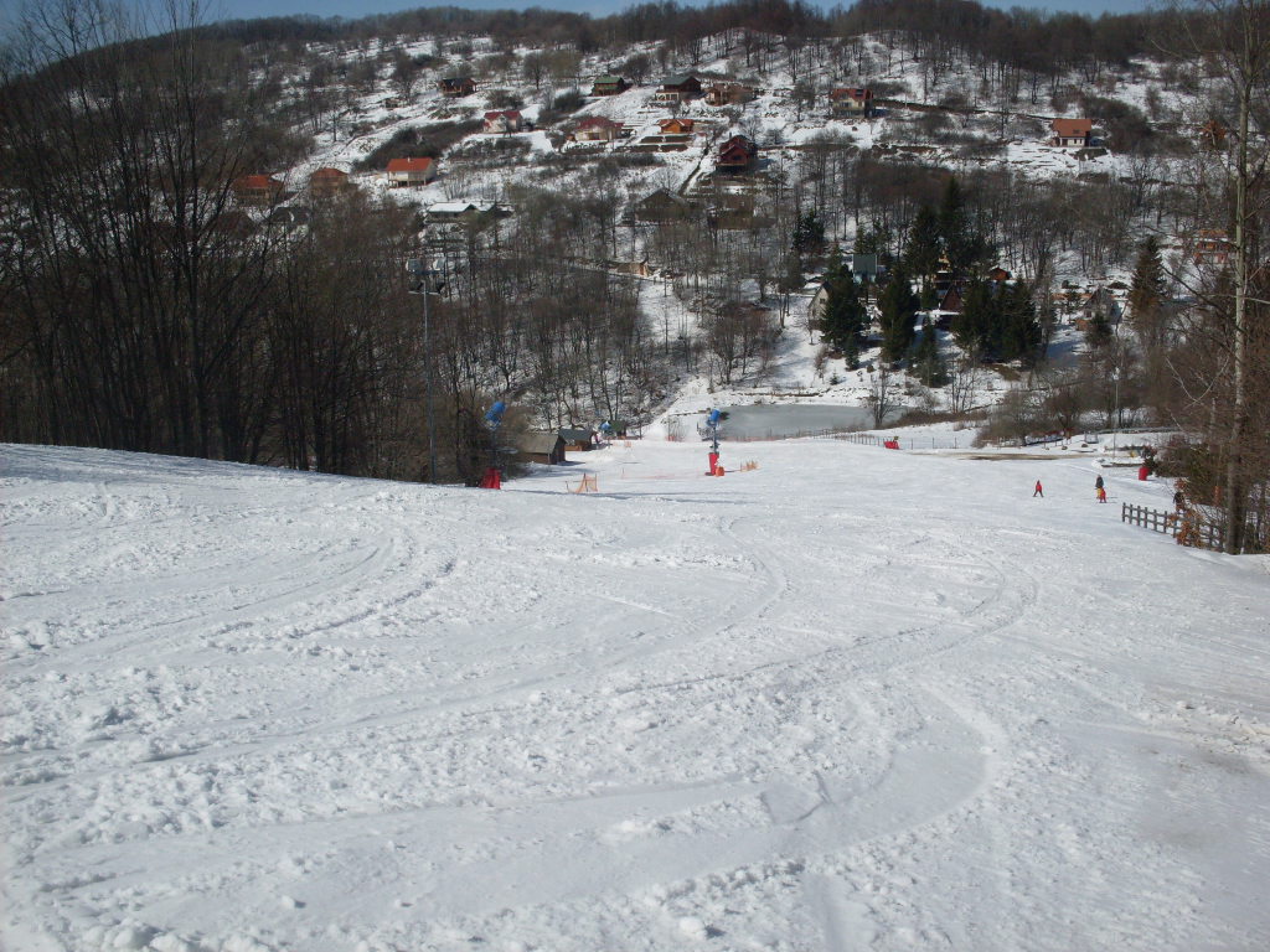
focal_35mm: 38
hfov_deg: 49.0
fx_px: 1394
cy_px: 476
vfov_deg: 37.7
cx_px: 635
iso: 80
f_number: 8.4
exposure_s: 1/750
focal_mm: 6.3
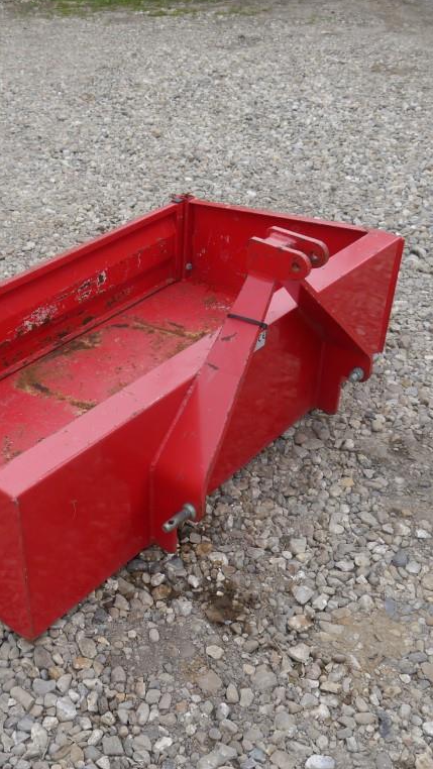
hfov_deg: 28.8
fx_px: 836
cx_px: 143
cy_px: 382
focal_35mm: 41
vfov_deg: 49.4
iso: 160
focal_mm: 14
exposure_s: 1/160
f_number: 5
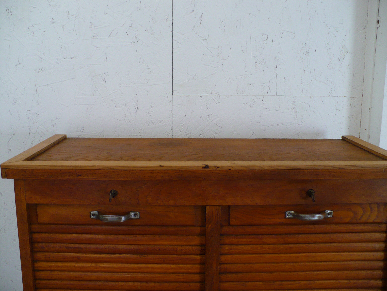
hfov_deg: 50.1
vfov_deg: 38.7
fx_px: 414
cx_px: 194
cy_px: 146
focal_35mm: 37
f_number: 2.8
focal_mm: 6.1
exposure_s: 1/30
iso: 125
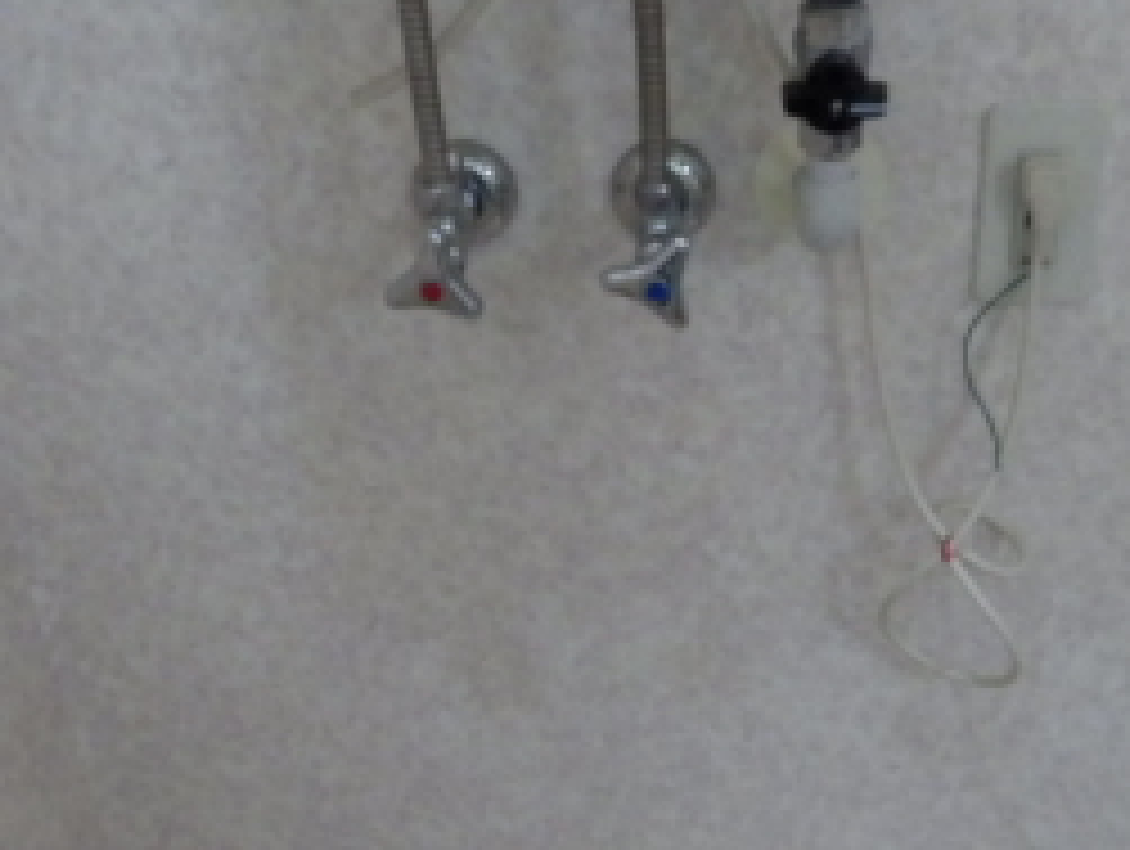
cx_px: 693
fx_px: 1831
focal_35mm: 56
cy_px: 931
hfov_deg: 34.2
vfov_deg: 24.4
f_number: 3.1
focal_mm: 4
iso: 800
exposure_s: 1/20
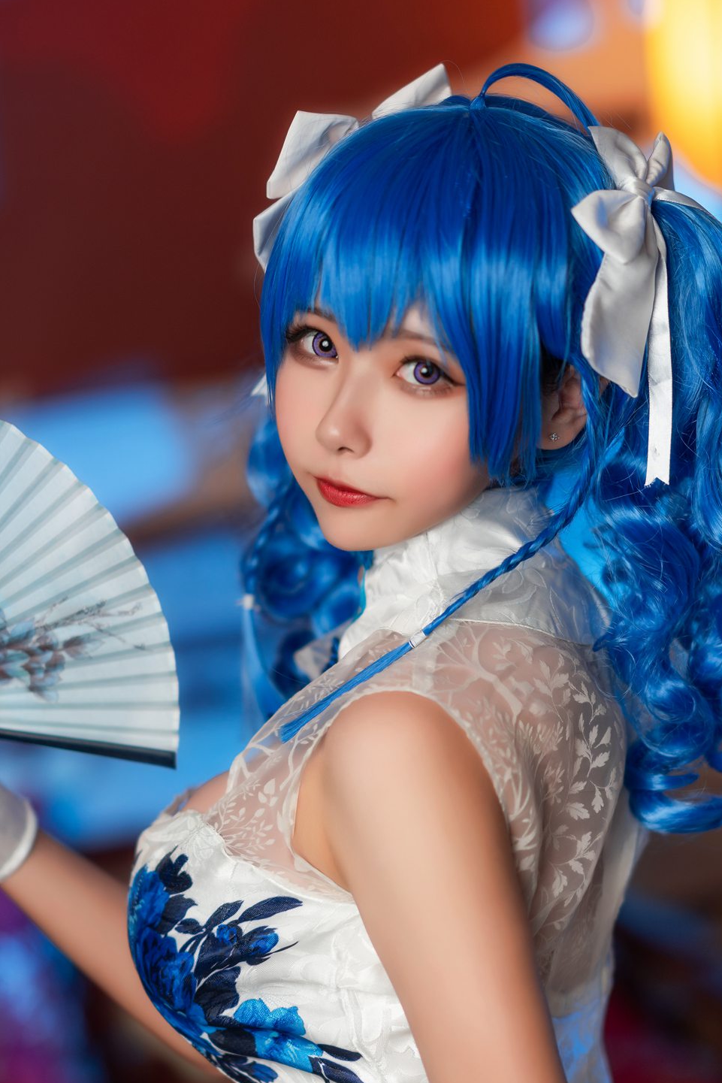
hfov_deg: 11.9
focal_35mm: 115
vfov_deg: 17.8
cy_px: 629
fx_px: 3458
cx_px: 415
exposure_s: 1/200
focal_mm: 85
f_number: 1.4
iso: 100
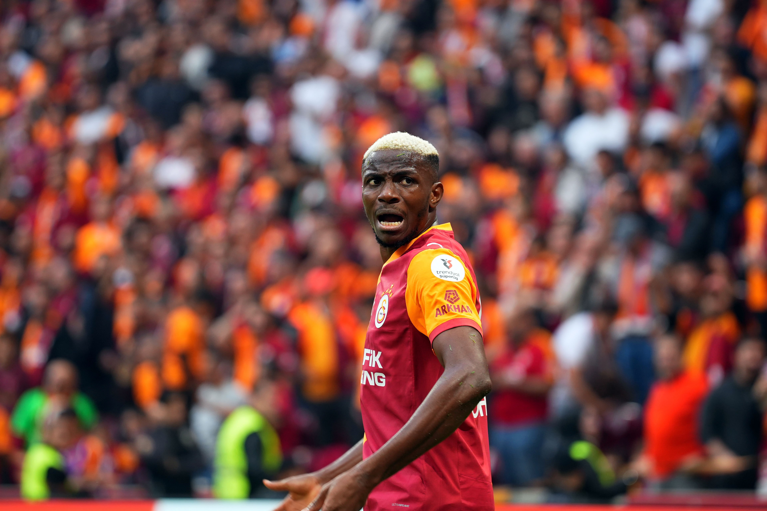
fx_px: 5901
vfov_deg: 5.0
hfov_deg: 7.4
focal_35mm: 277
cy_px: 256
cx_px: 384
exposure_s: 1/800
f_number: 2.8
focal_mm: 185
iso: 800
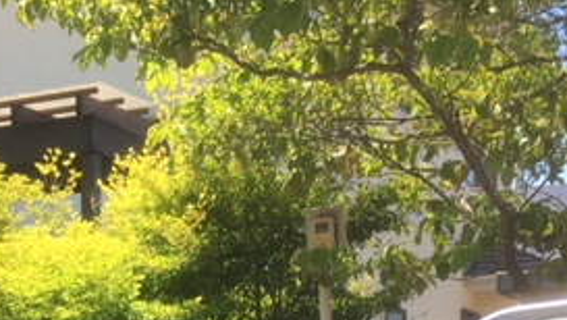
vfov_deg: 15.0
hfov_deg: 28.1
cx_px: 135
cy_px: 495
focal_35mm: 74
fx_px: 1113
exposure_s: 1/530
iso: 25
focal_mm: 4.15
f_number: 2.2
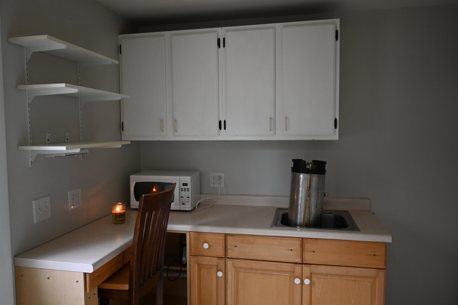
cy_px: 152
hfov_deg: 65.9
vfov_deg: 46.8
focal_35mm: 28
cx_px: 229
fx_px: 353
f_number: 3.8
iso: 900
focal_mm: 18.5
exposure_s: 1/125
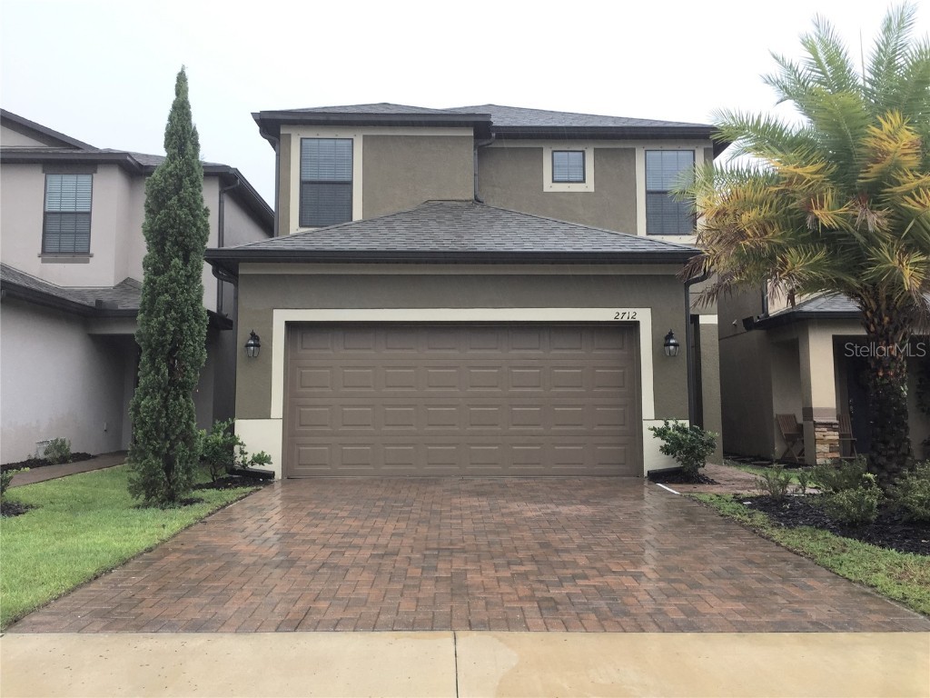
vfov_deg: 48.2
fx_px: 779
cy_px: 349
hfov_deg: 61.7
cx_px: 465
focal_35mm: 29
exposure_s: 1/60
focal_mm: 4.15
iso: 32
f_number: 2.2
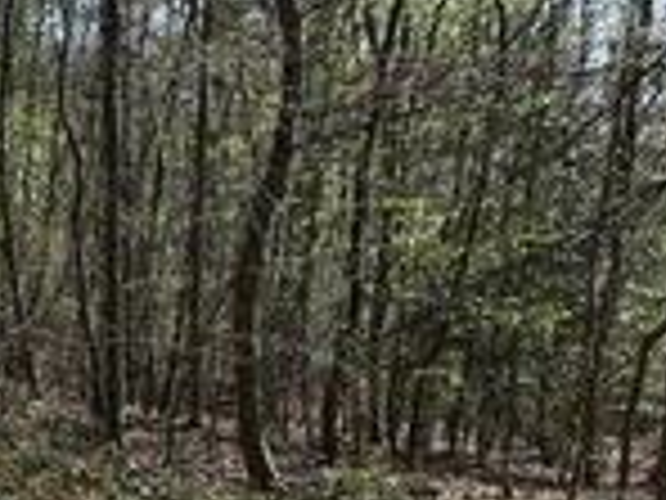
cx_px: -374
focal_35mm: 81
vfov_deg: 17.9
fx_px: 1558
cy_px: 448
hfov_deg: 20.2
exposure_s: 1/1689
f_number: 1.78
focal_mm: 6.76
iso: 80
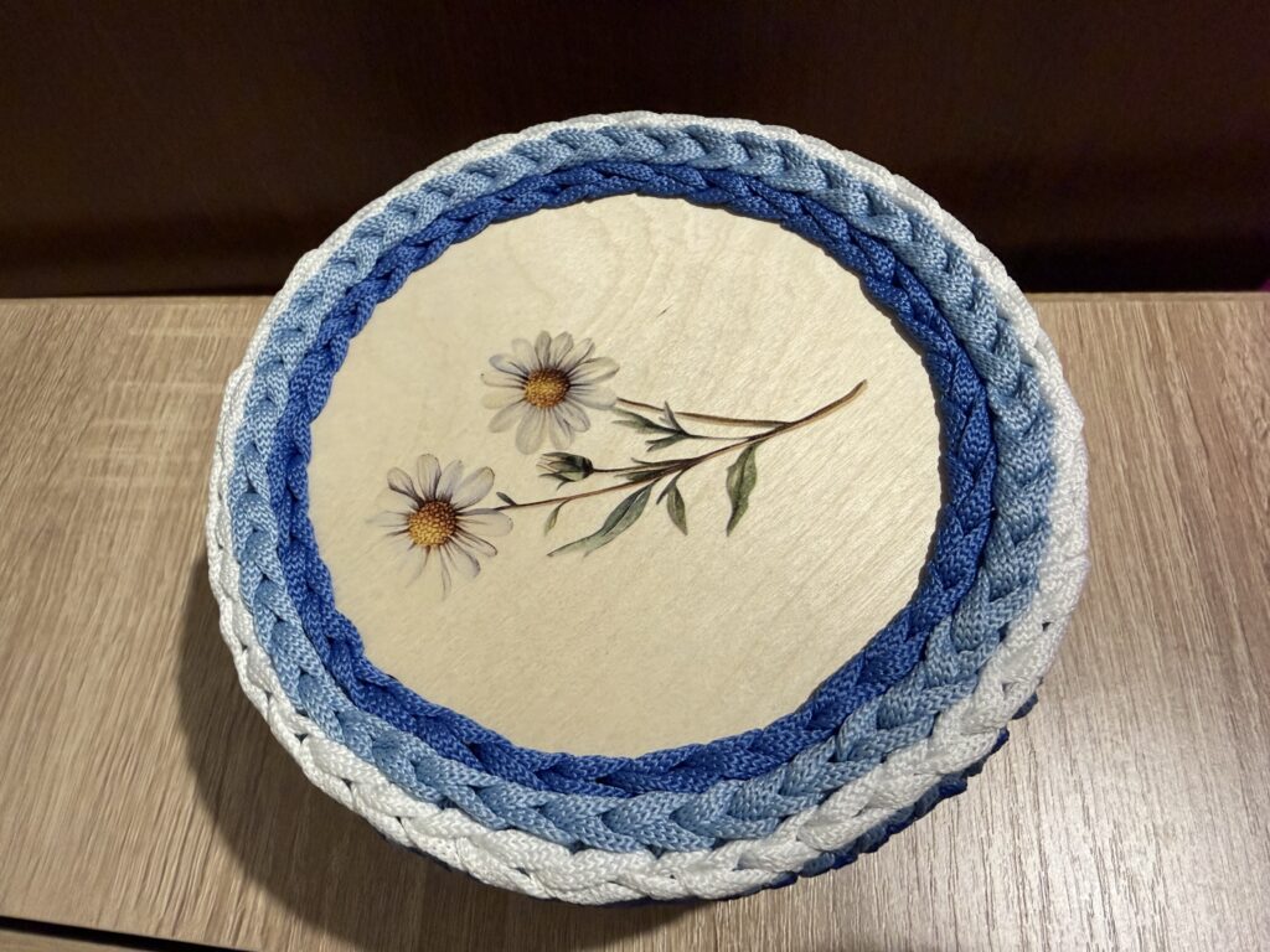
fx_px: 881
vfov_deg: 56.8
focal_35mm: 24
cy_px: 476
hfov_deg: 71.6
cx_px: 635
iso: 400
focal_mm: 2.22
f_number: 2.2
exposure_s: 1/60
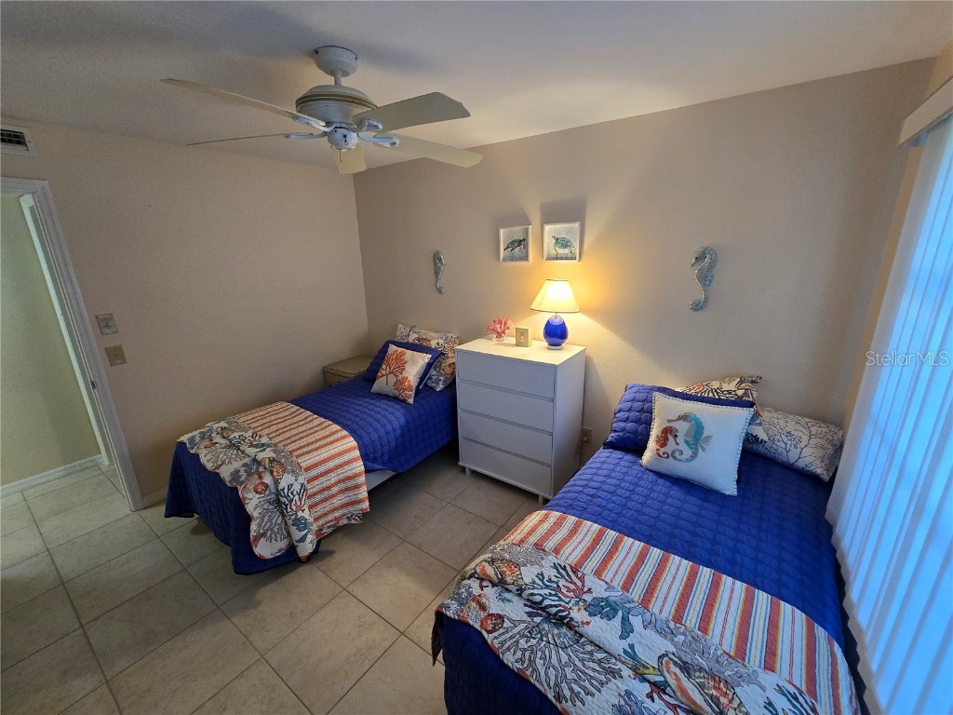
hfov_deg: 106.2
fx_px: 358
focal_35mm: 13
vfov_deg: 89.9
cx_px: 476
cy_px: 358
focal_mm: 2.2
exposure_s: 1/60
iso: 250
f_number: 2.2
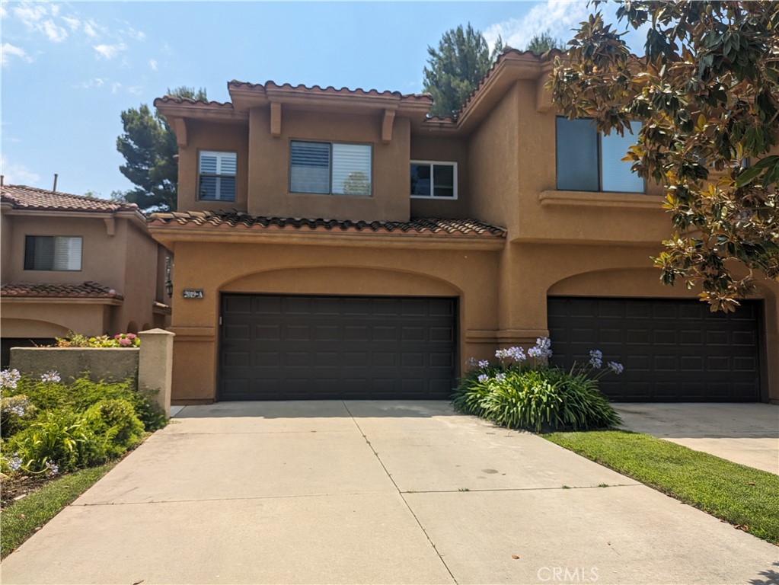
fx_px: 563
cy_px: 292
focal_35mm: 25
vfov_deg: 54.9
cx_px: 390
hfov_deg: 69.4
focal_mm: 5.43
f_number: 1.89
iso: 44
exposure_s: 1/2028
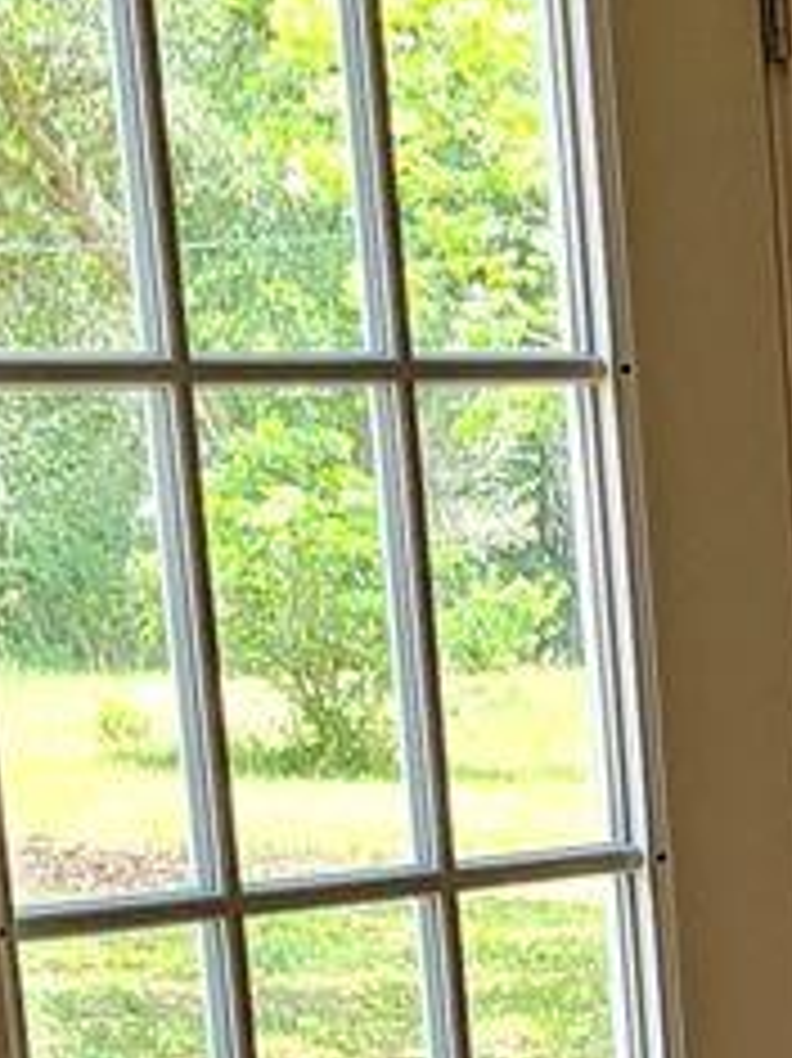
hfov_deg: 8.2
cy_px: 1864
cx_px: 1755
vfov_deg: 10.9
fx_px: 5191
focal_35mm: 170
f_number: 1.8
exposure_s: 1/60
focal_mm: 5.4
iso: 100
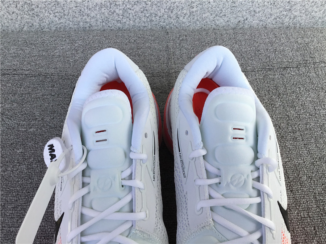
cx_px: 163
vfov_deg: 45.4
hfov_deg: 58.4
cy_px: 122
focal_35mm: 31
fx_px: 292
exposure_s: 1/595
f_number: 2.4
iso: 25
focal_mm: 3.3
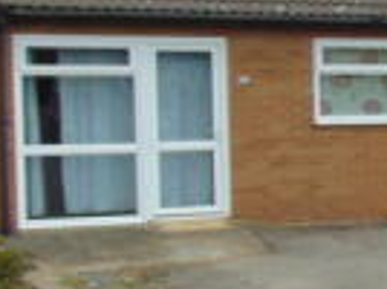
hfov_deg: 15.4
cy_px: 146
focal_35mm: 109
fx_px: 1216
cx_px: 712
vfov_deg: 13.5
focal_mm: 4.5
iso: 80
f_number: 7.7
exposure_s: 1/200
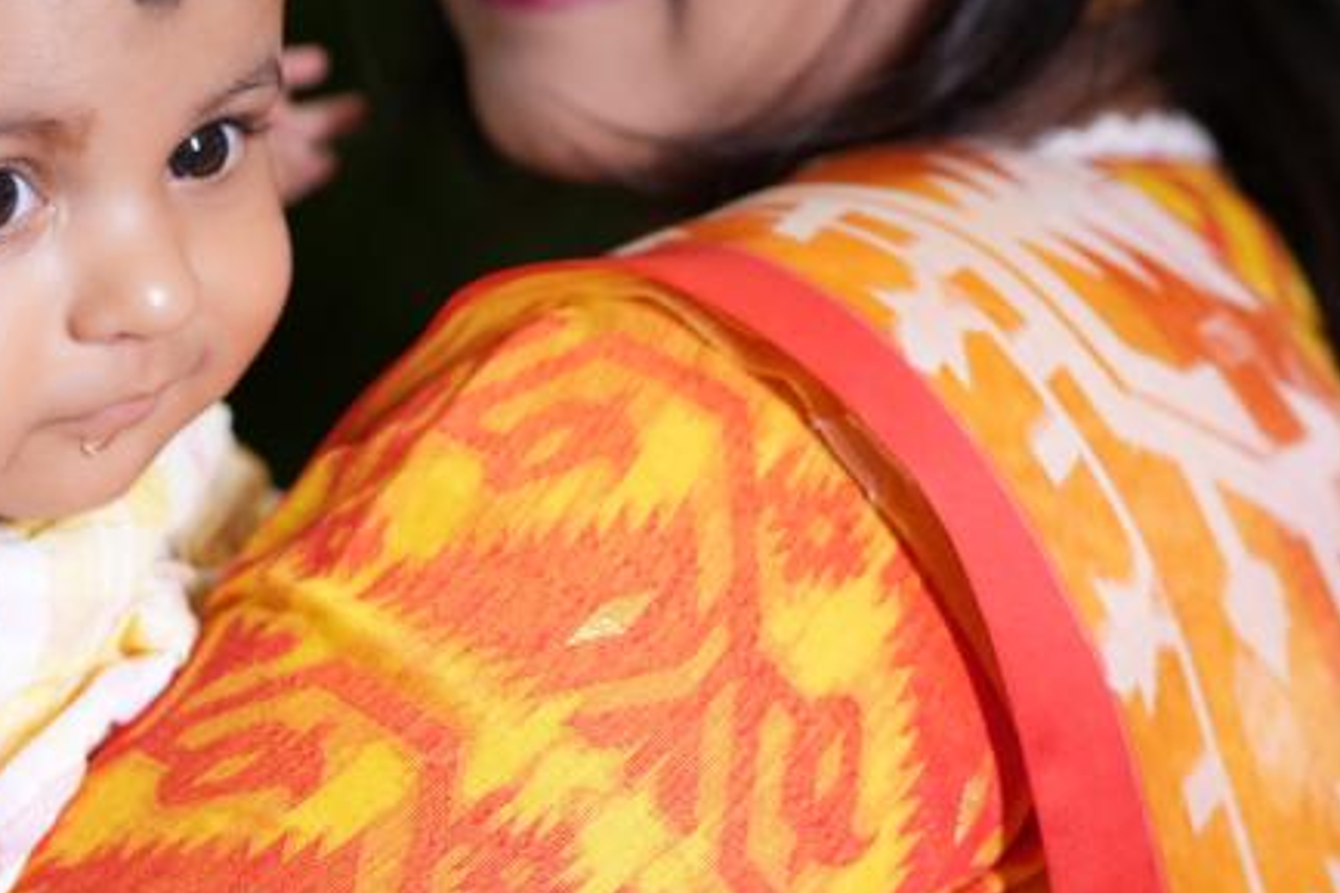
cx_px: 451
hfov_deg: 21.8
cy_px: -15
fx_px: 3460
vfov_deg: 14.4
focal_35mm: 93
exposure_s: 1/125
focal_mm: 35
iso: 400
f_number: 2.2
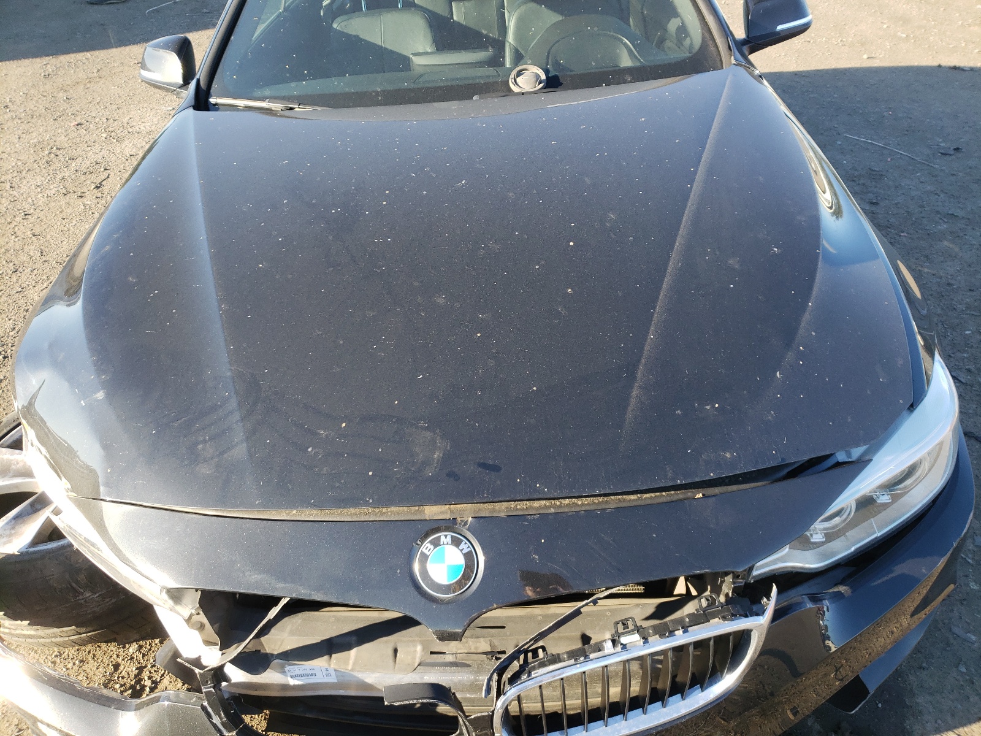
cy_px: 368
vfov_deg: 53.1
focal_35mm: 26
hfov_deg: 67.3
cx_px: 490
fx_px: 737
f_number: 1.5
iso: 50
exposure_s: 1/357
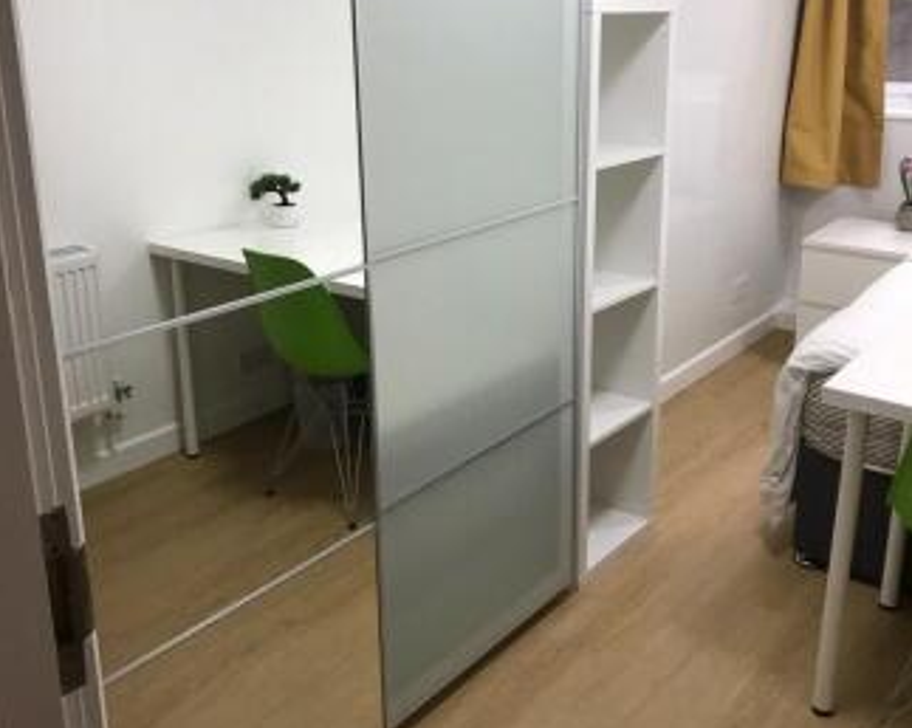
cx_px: 455
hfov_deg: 49.1
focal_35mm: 37
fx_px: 998
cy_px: 275
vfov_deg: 39.8
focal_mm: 3.99
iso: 40
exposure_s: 1/25
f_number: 1.8
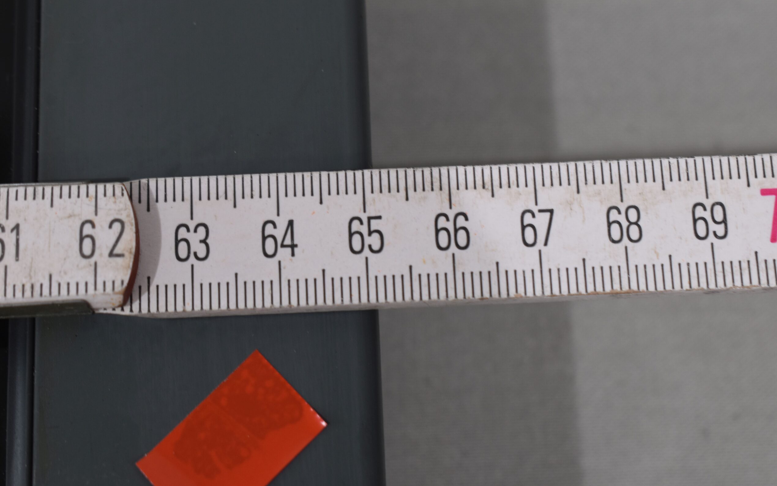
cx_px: 387
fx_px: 1567
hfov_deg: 27.8
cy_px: 245
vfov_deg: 17.6
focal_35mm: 74
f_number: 8
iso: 400
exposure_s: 1/60
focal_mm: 48
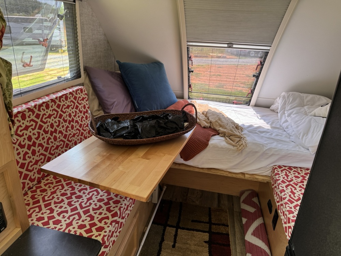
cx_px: 170
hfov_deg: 71.6
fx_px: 236
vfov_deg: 56.8
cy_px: 128
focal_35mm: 24
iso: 64
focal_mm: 6.76
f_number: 1.78
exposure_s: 1/121
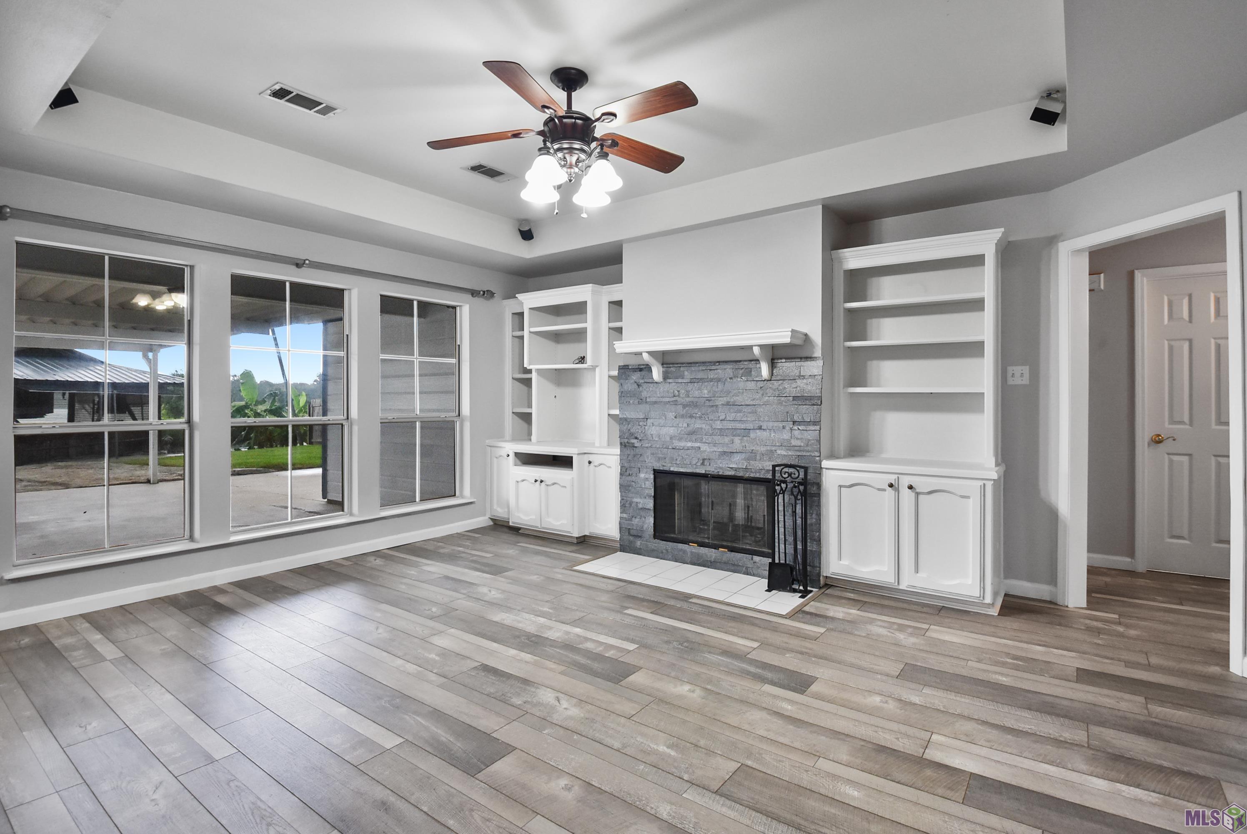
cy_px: 417
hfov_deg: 94.9
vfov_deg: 72.2
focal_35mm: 16
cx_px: 624
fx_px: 572
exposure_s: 1/40
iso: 1000
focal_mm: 11
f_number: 3.5
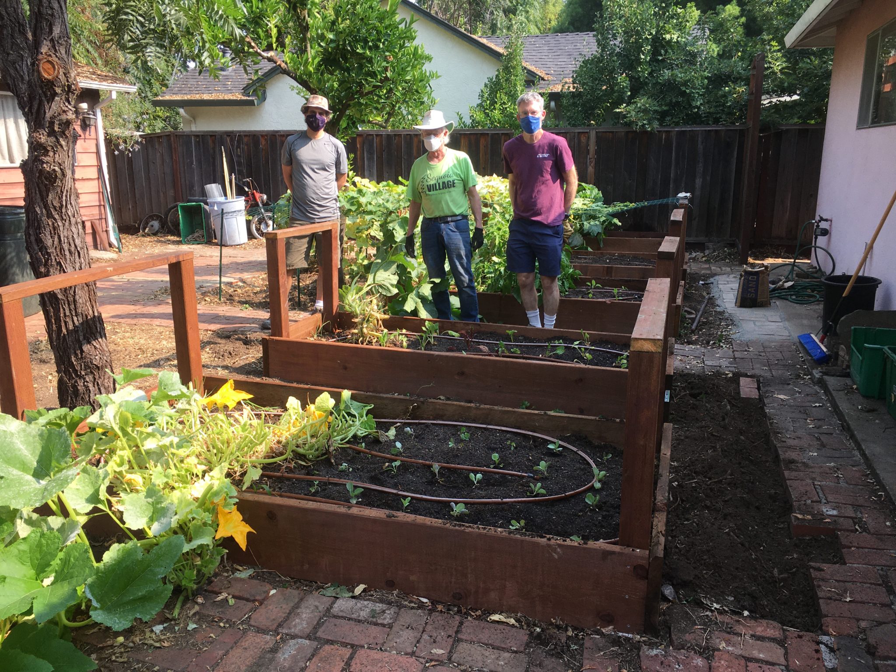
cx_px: 448
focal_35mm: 29
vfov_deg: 48.2
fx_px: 751
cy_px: 336
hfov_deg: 61.7
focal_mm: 4.15
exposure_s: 1/373
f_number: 2.2
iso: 25
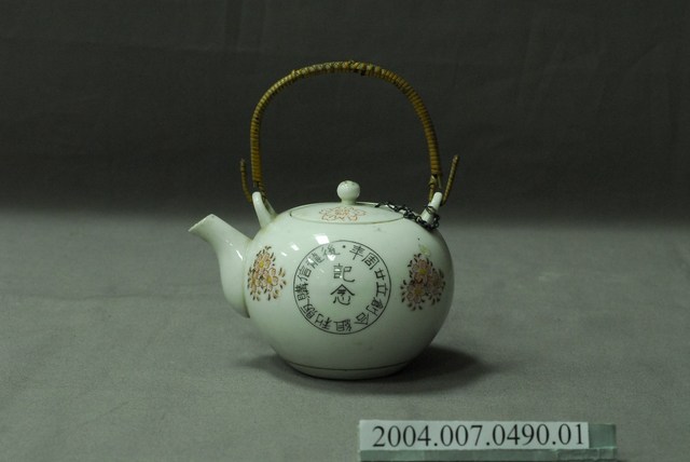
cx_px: 345
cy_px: 231
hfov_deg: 22.6
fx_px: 1727
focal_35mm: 90
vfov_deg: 15.2
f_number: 10
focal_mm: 60
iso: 1000
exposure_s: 1/10
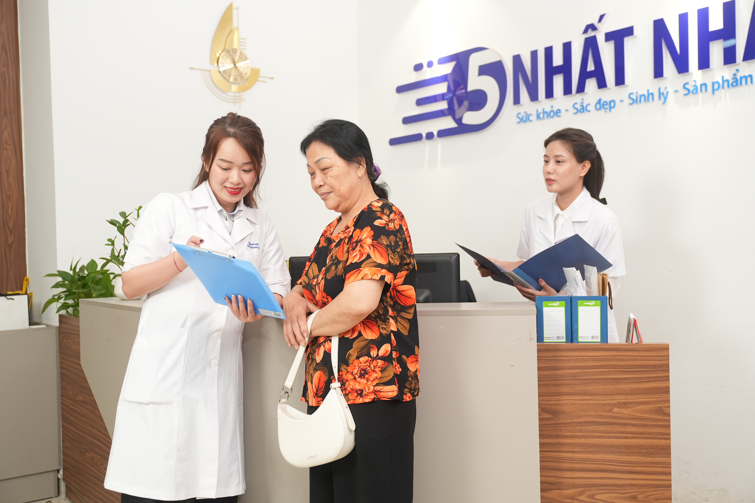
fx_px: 818
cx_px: 378
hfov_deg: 49.6
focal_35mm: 39
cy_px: 252
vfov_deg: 34.2
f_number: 3.5
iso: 800
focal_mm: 39
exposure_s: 1/160
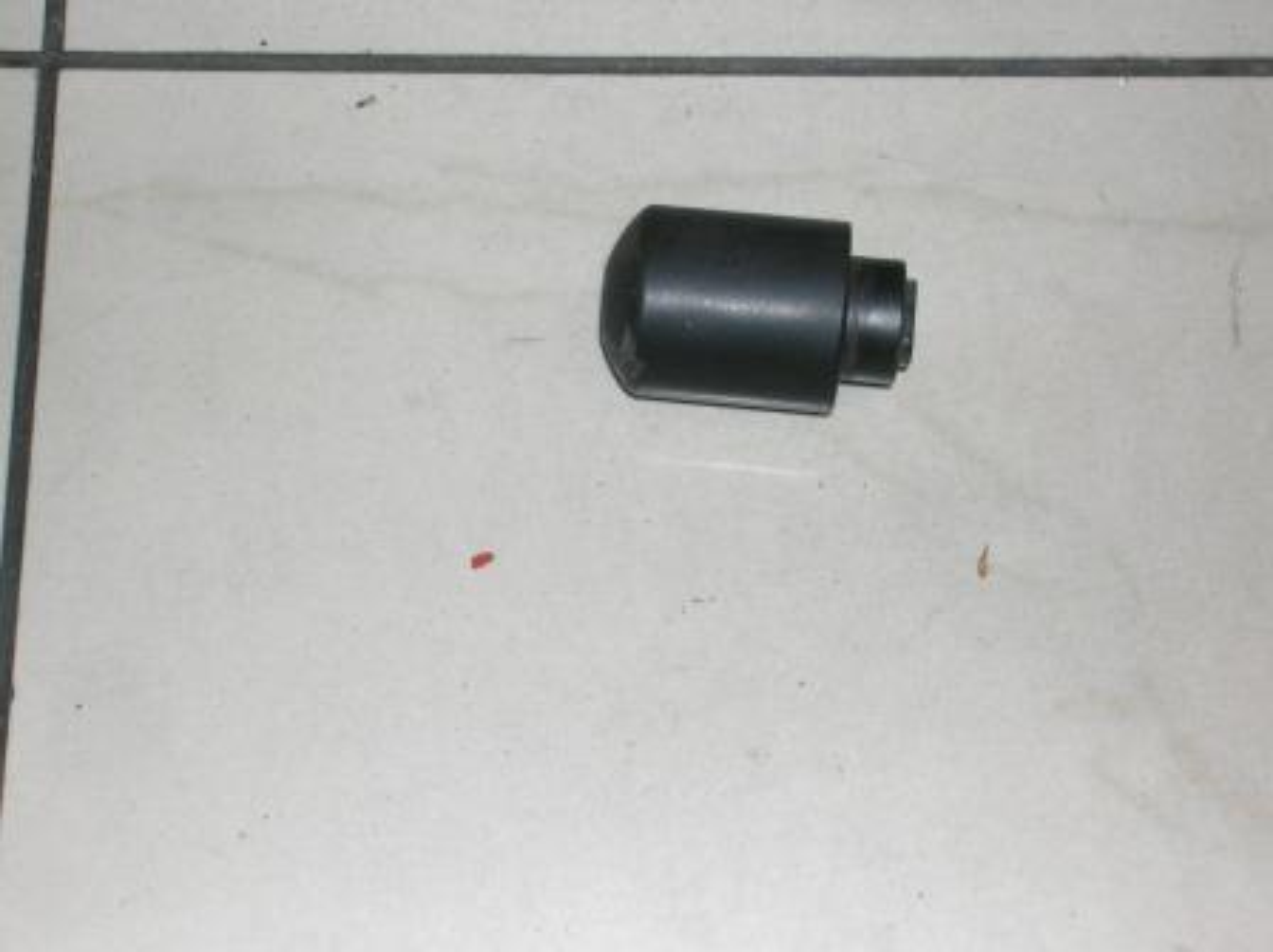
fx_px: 3196
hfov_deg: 22.5
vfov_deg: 16.9
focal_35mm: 87
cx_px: 636
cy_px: 476
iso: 50
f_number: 4.4
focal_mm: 14.5
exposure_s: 1/60.1
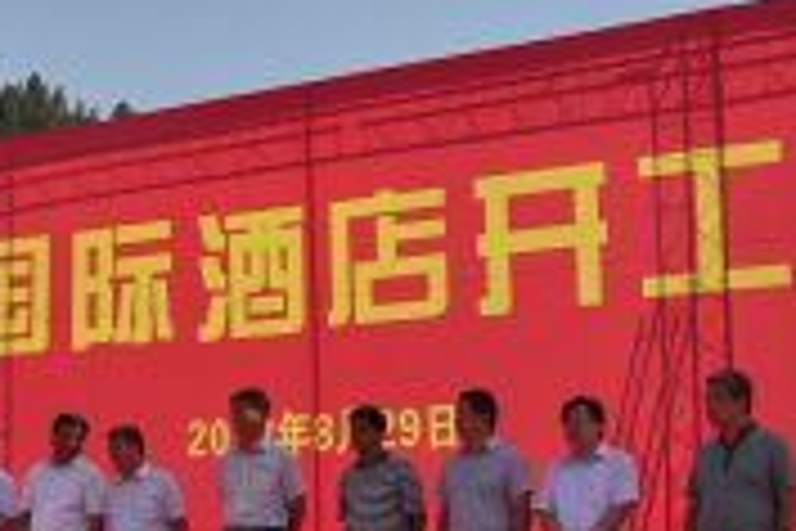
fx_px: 1813
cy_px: 344
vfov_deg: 16.6
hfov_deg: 24.4
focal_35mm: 82
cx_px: 166
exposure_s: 1/400
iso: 200
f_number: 10
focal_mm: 20
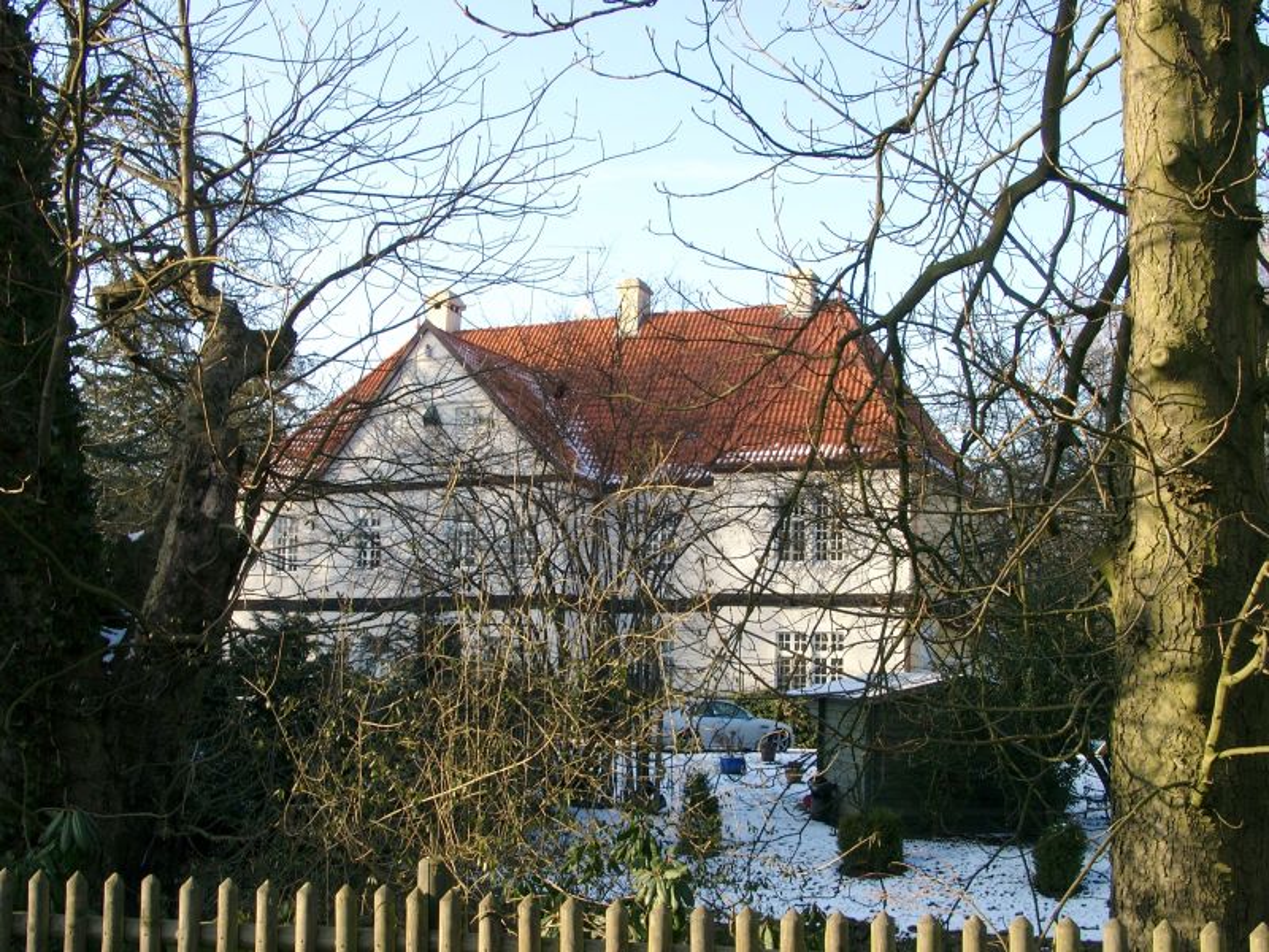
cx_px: 634
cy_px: 476
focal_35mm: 42
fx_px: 1540
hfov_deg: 44.8
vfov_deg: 34.3
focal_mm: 8.82
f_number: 5.6
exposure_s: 1/71.4
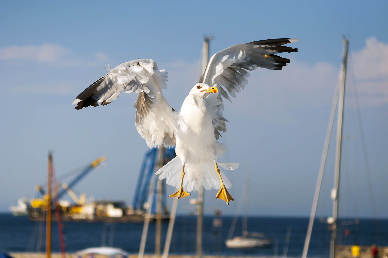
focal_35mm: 105
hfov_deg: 19.5
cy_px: 129
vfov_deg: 13.0
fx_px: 1130
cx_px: 194
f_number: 3.5
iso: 160
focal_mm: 70
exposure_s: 1/4000
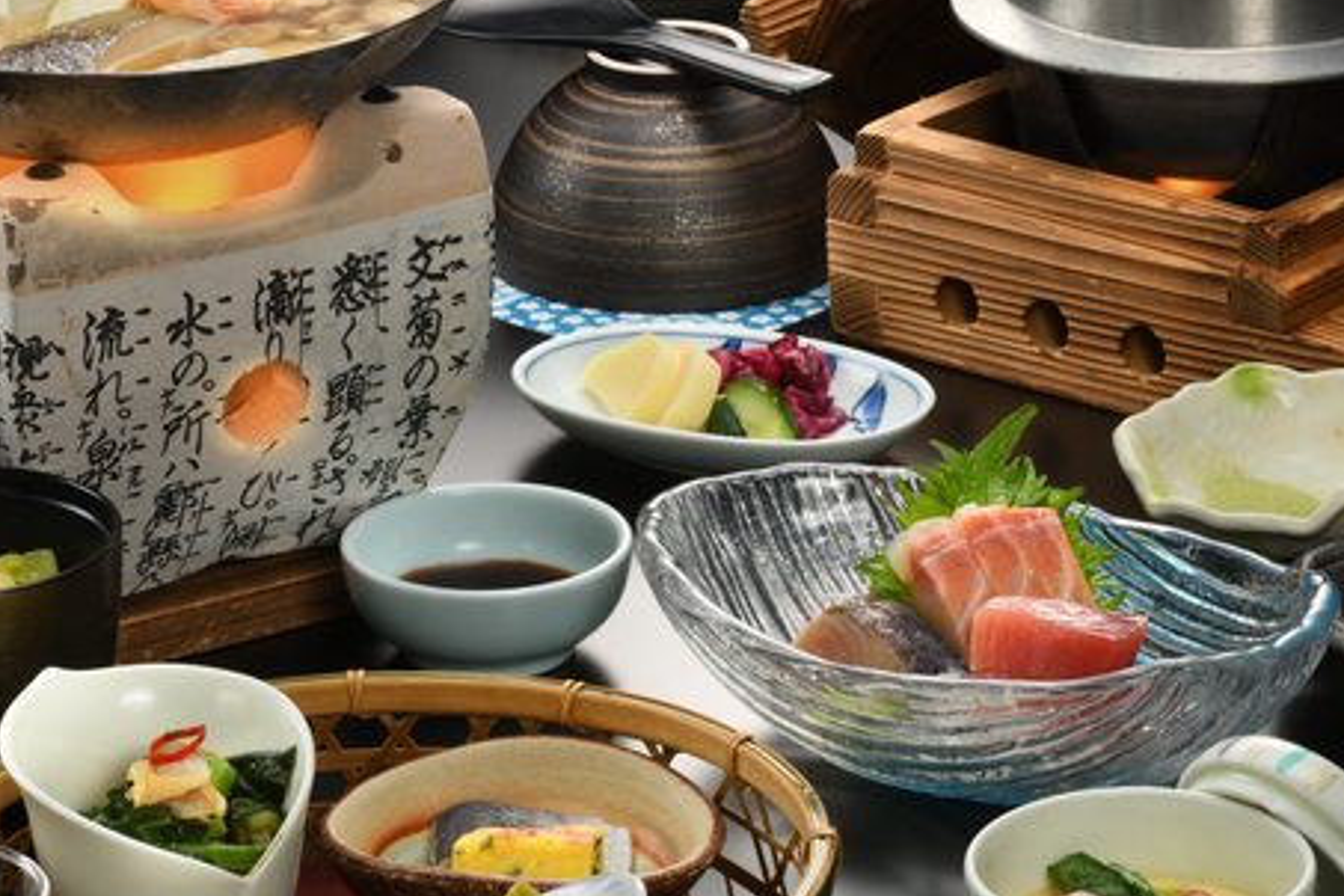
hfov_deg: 13.7
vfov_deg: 9.1
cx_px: 917
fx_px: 5600
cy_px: 553
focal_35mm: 150
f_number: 18
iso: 320
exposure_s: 3
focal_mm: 85
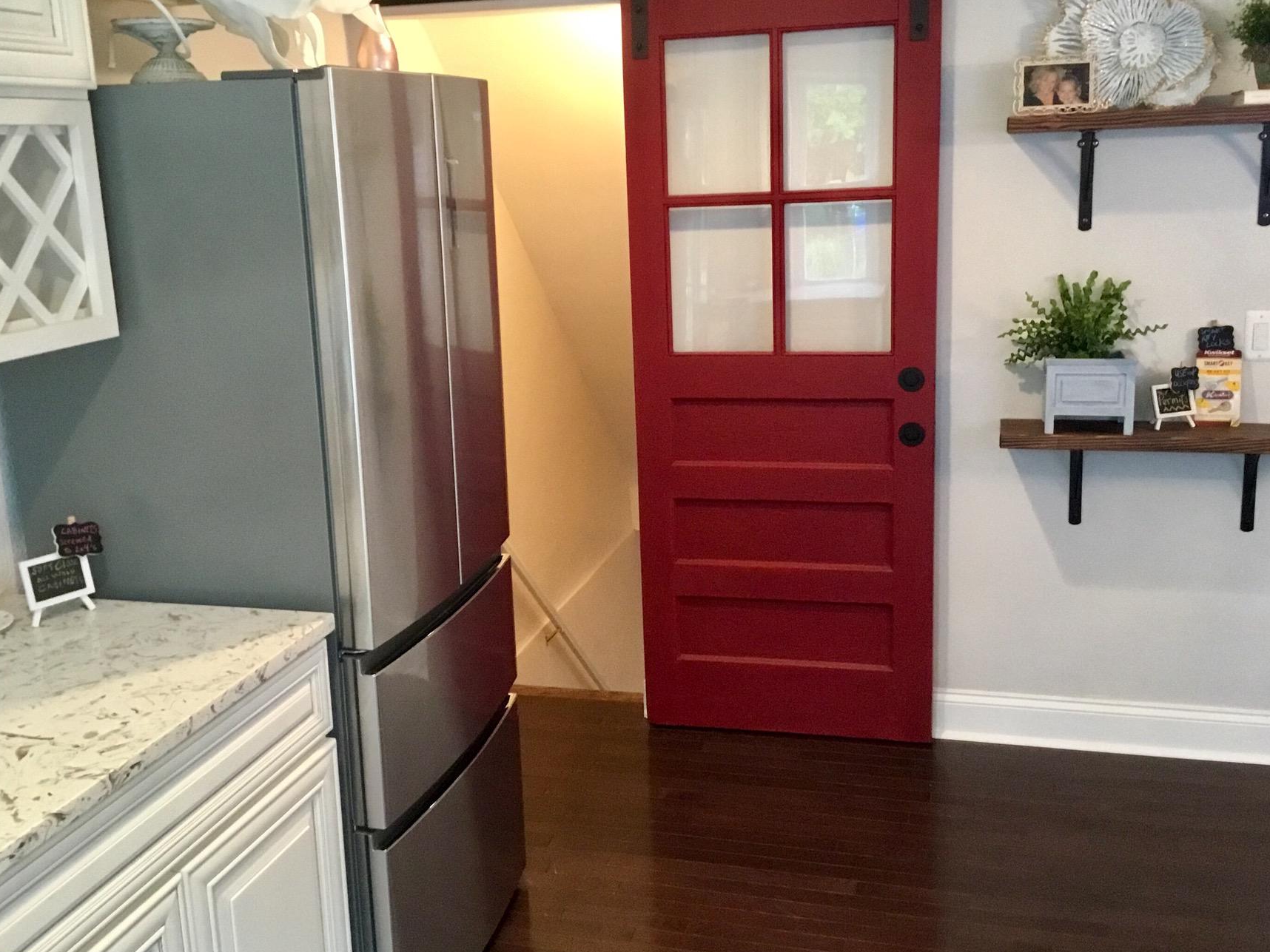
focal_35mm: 37
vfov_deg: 38.7
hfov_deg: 50.1
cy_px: 448
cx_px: 608
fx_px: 1357
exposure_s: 1/30
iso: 200
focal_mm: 3.3
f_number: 2.4
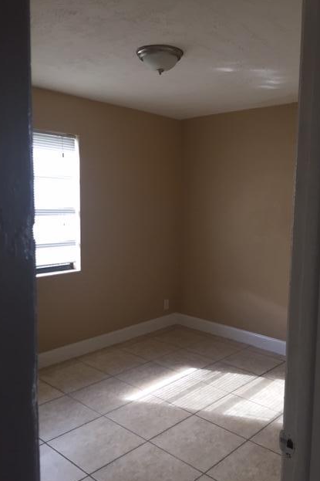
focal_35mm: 31
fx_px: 414
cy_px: 244
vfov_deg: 60.3
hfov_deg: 42.3
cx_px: 175
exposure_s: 1/30
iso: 32
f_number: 2.2
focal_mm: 4.15
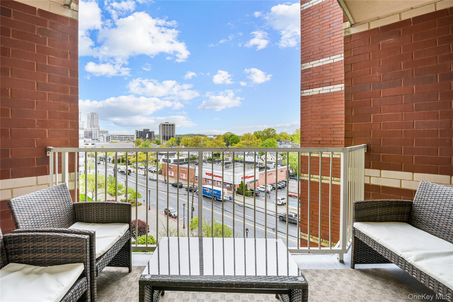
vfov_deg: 77.3
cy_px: 151
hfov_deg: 100.4
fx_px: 189
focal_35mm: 15
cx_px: 226
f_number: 8
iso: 100
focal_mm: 10
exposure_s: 1/100
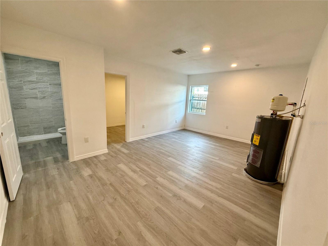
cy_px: 123
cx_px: 164
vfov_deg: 85.7
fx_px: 133
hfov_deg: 102.1
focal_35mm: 14
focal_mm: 2.22
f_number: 2.2
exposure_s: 1/120
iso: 200
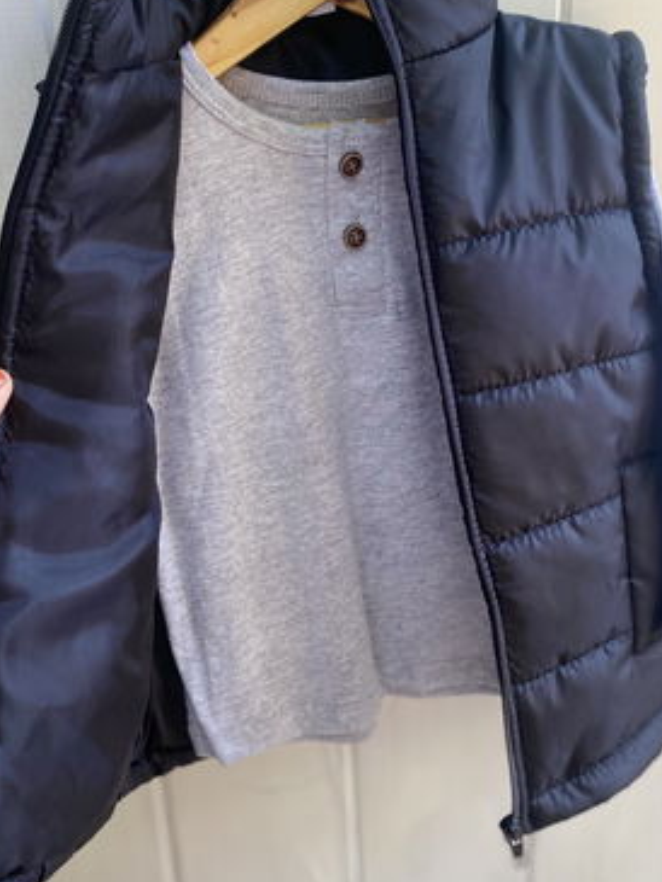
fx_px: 968
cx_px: 343
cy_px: 414
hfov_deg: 37.7
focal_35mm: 38
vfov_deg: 48.9
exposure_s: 1/121
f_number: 1.8
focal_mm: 4.25
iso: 125
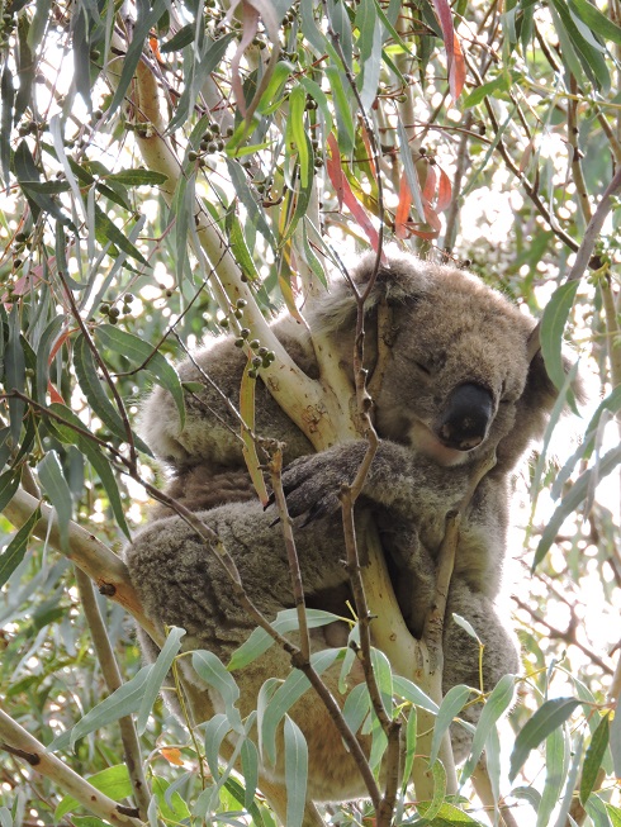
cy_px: 414
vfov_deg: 4.4
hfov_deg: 3.3
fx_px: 10760
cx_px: 310
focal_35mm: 450
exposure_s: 1/250
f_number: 5.6
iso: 250
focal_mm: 80.6
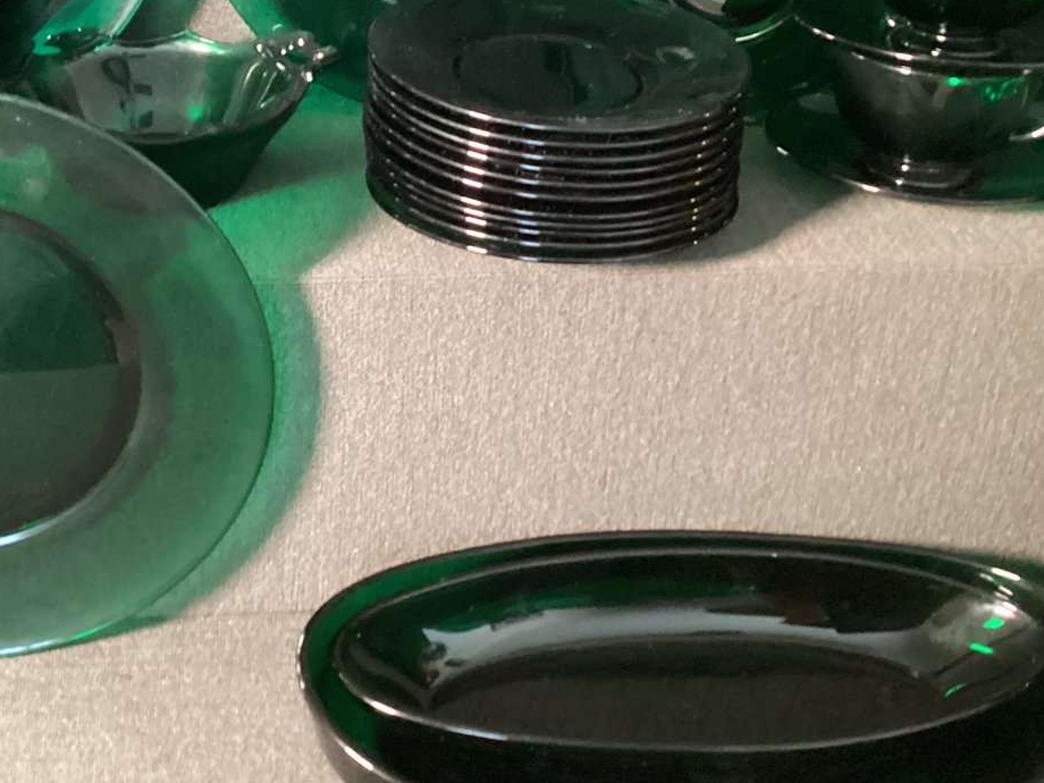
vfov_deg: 27.9
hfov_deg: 36.8
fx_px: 1538
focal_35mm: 51
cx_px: 290
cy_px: 146
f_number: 2.4
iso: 800
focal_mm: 3.3
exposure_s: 1/20
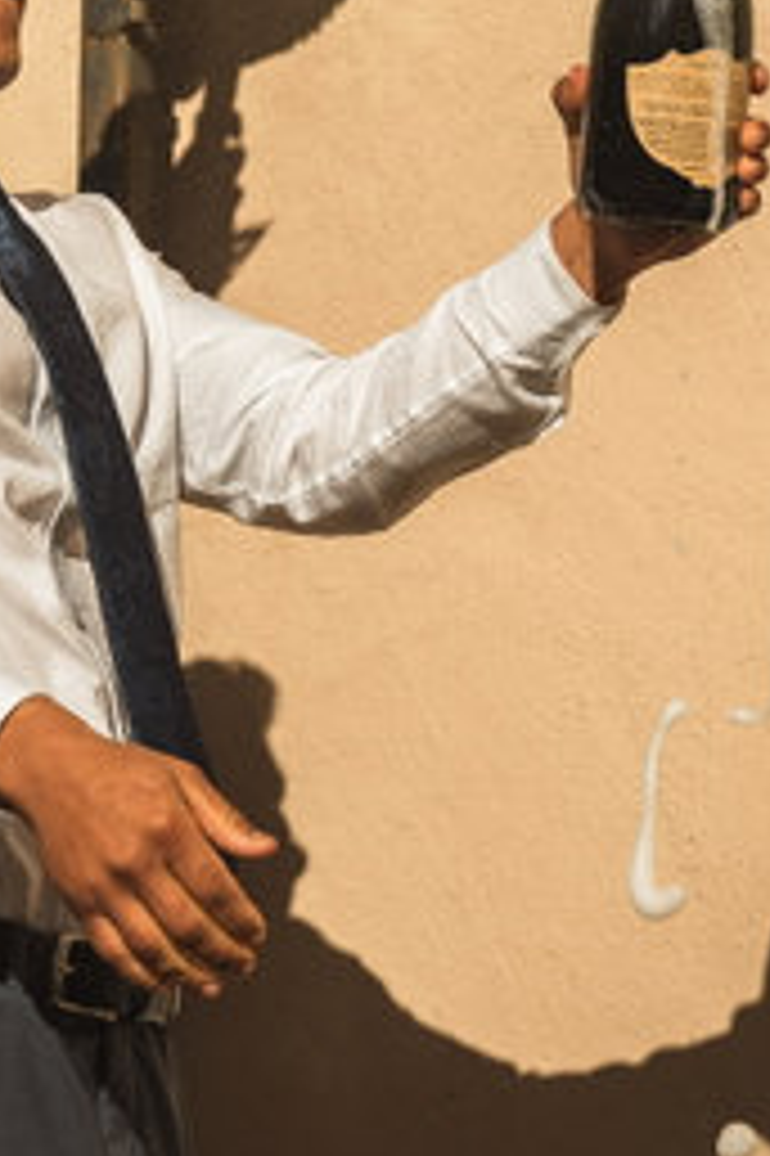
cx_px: 133
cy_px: -92
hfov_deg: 8.3
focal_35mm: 165
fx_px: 5300
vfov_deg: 12.3
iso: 160
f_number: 4
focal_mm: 49
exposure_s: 1/1250
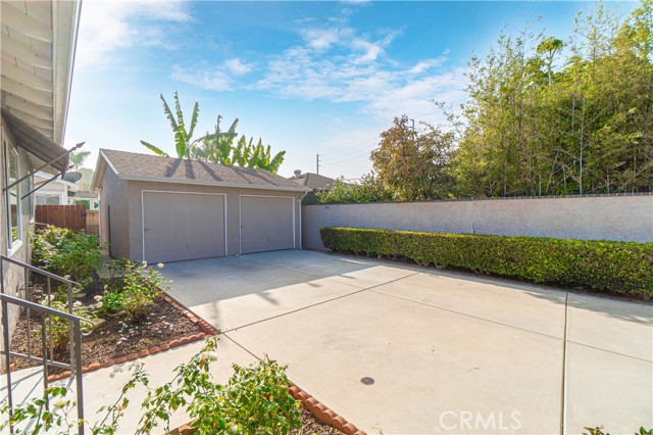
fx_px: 272
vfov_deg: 77.3
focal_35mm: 15
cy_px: 218
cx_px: 326
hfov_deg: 100.4
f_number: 8
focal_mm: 10
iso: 100
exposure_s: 1/250
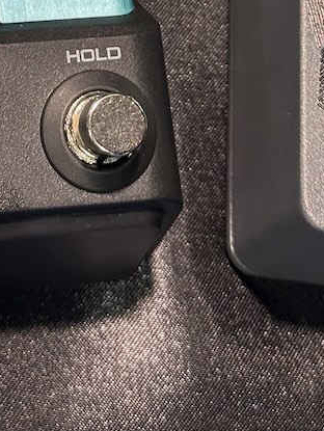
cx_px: -49
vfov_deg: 12.3
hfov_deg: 9.5
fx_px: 1919
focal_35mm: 154
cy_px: -191
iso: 125
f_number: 1.78
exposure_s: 1/60
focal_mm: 6.86
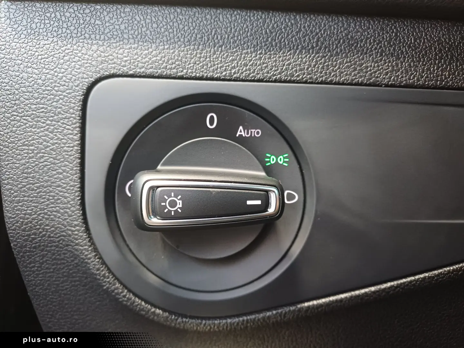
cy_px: 174
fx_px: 335
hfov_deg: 69.4
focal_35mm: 25
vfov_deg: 54.9
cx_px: 232
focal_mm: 4.65
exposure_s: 1/25
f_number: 1.8
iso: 500
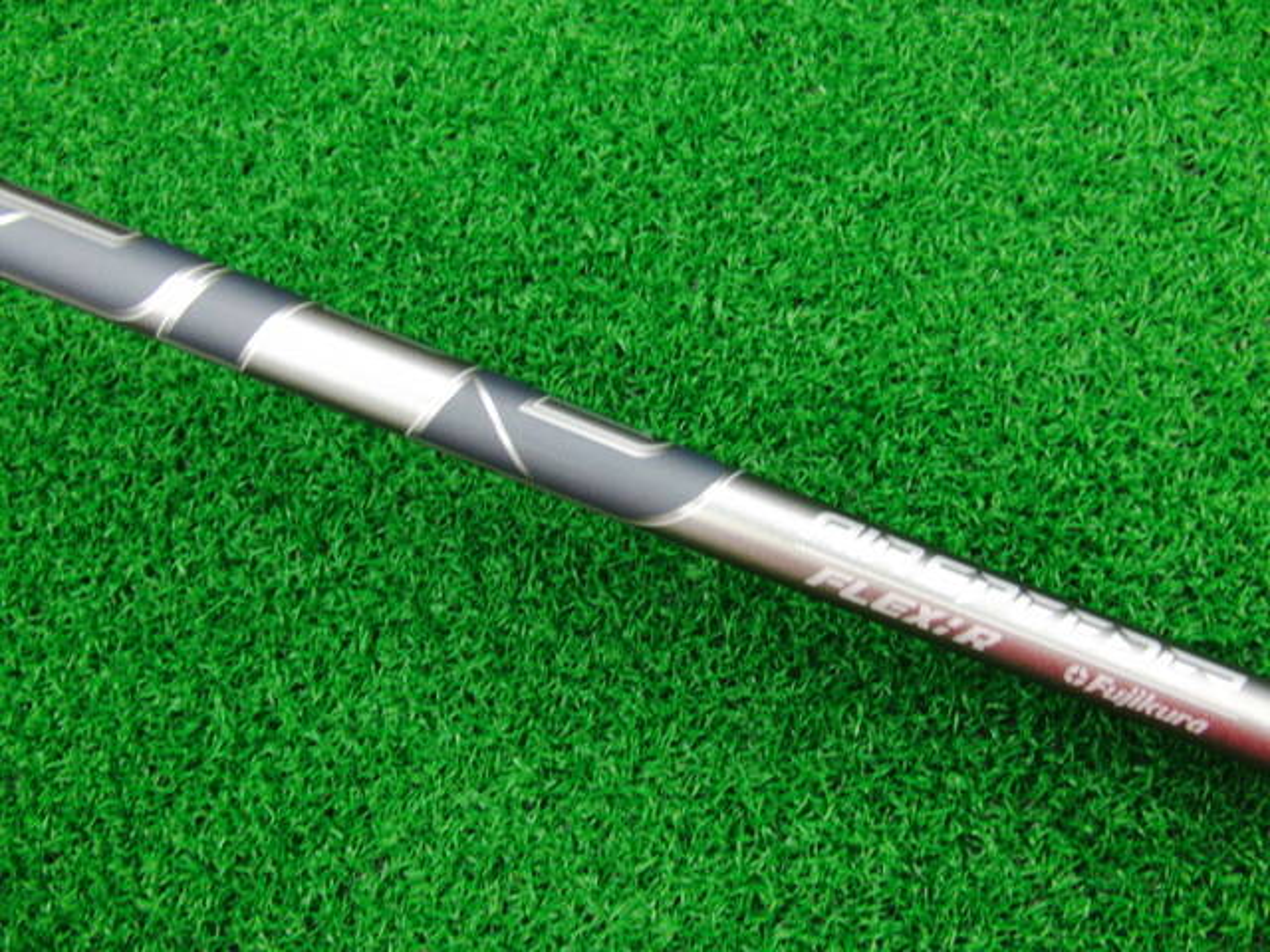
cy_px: 476
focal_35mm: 37
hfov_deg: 50.1
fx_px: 1357
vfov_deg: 38.7
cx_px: 635
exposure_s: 1/30
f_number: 3.6
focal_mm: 6.42
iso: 400
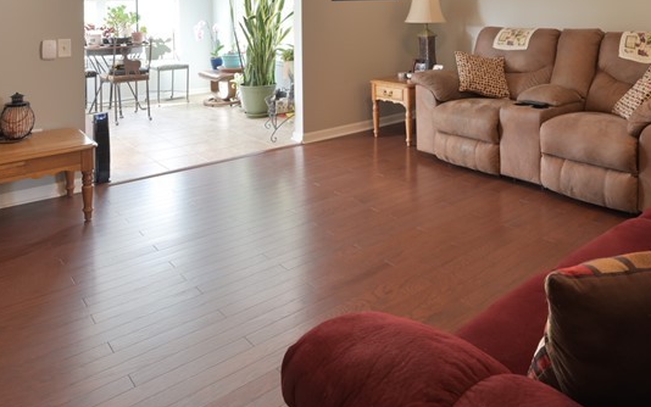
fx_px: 515
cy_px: 5
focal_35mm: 29
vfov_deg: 38.6
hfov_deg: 64.2
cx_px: 382
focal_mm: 14
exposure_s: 1/4
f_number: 9
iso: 320
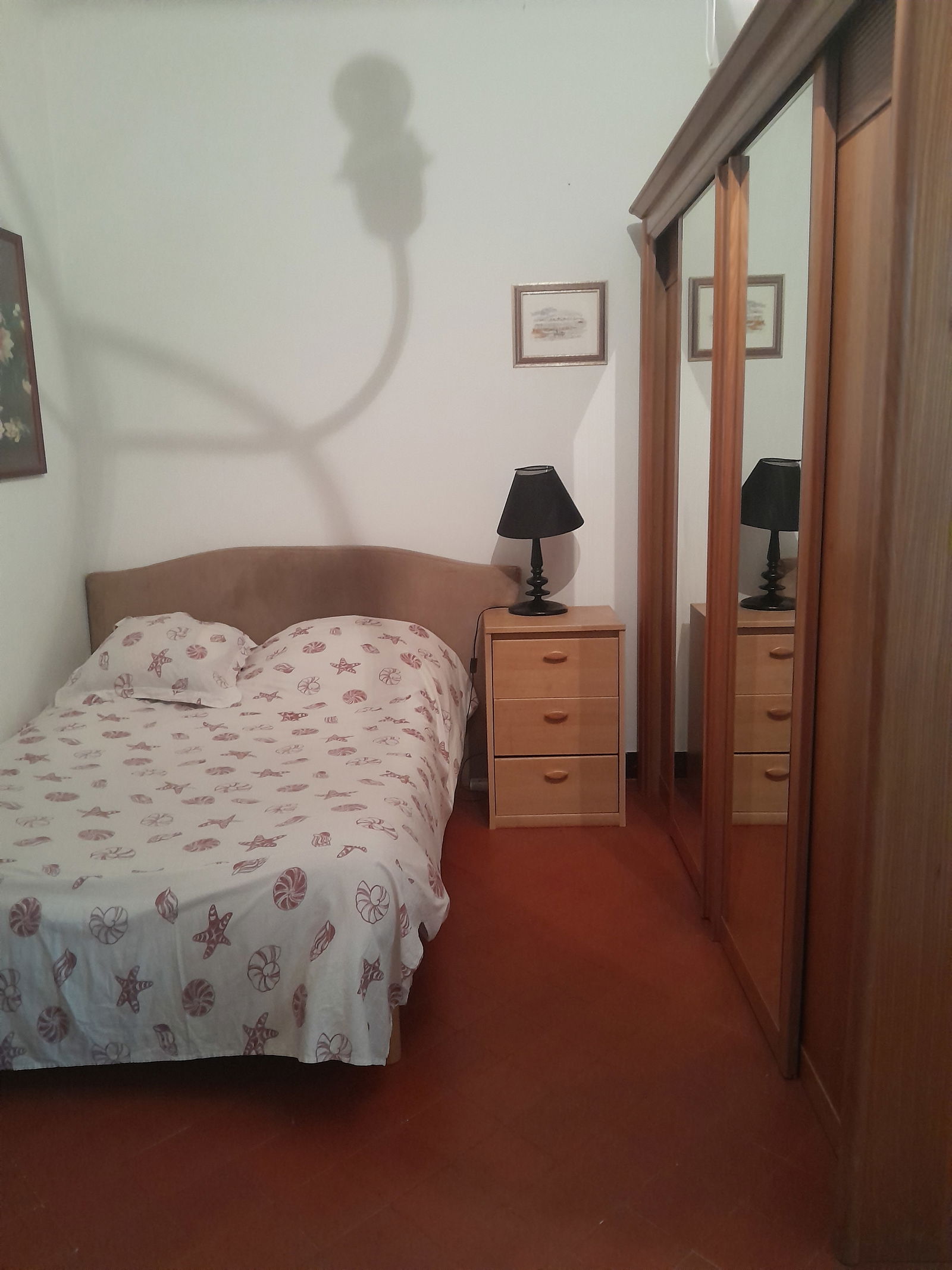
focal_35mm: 26
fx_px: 953
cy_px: 635
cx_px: 476
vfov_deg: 67.3
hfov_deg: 53.1
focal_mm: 3.98
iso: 1000
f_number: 1.8
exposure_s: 1/20
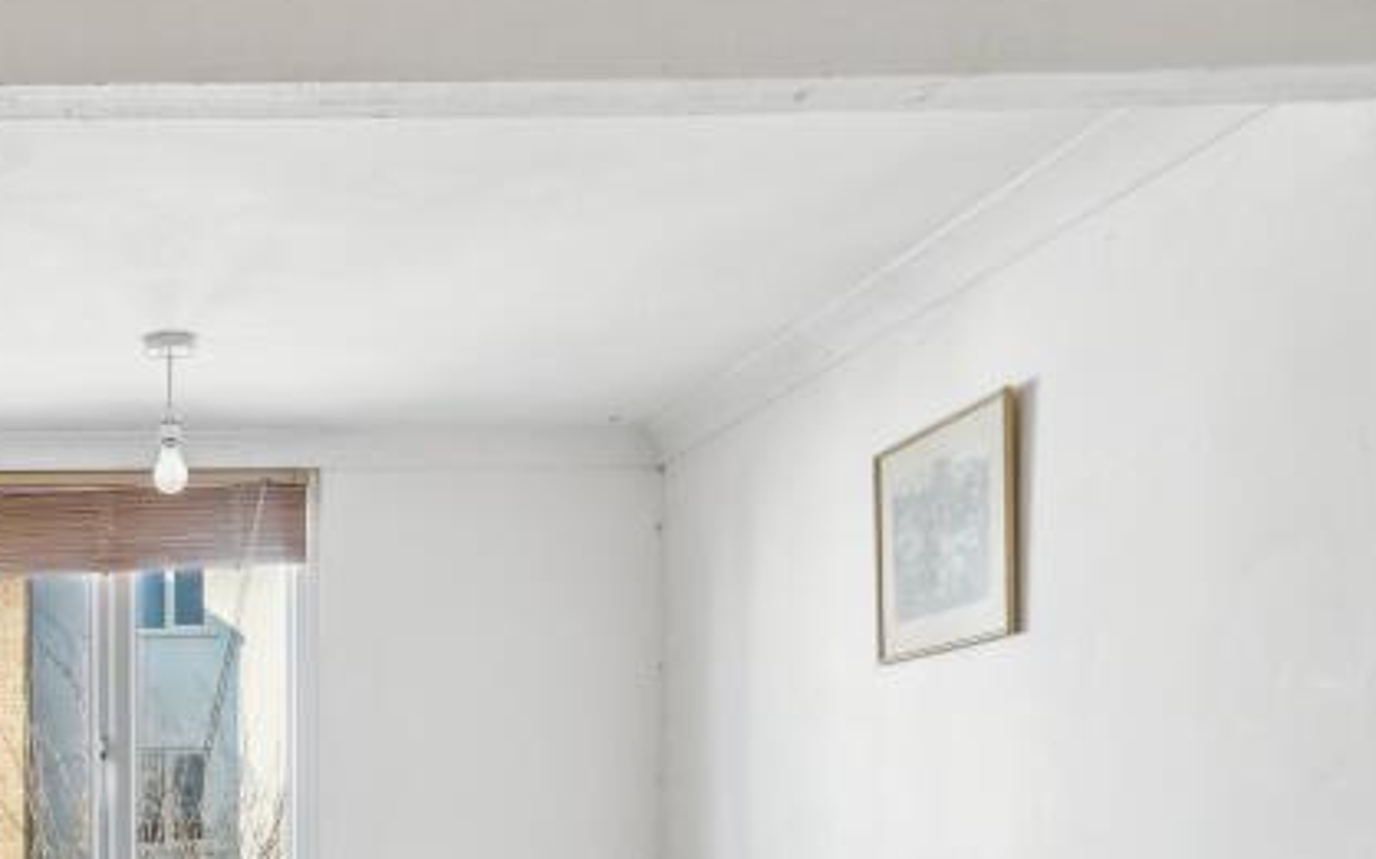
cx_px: 109
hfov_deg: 44.3
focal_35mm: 40
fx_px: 1500
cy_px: 838
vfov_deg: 30.0
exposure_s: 1/60
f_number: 5.6
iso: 320
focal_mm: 16
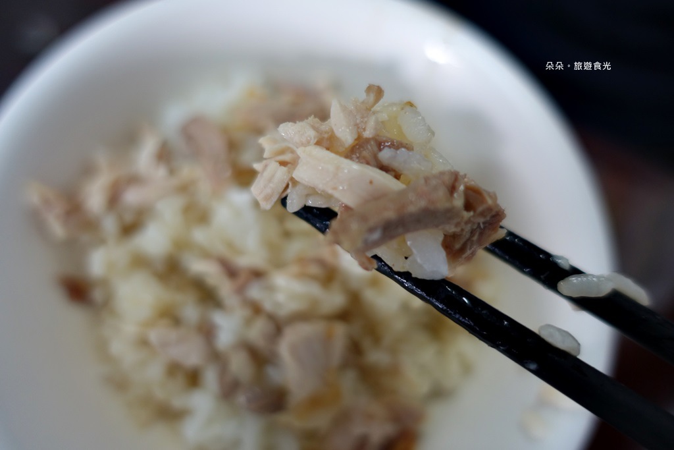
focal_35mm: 24
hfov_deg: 73.7
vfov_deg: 53.1
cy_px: 225
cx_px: 337
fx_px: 449
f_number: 1.8
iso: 160
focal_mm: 8.8
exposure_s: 1/30
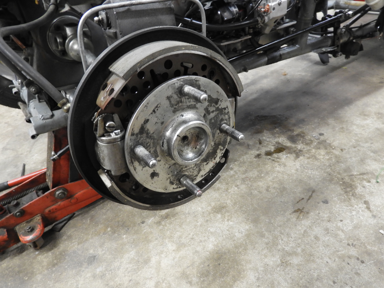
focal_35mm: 28
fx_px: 311
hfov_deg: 63.4
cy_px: 144
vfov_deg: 49.7
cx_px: 192
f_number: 3.5
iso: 400
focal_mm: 5
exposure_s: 1/10
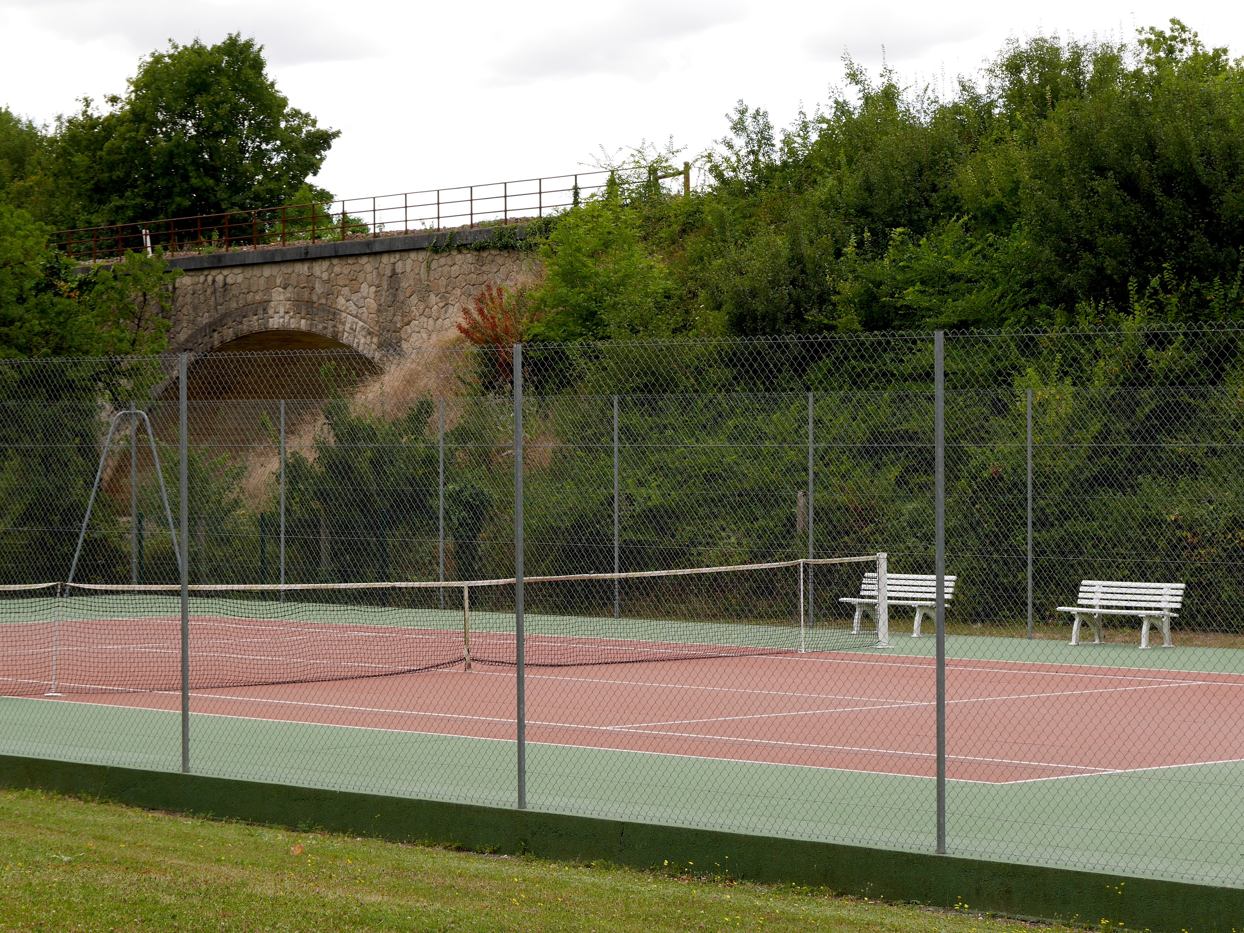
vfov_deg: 14.5
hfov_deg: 19.3
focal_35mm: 102
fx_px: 3666
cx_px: 622
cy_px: 466
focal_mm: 51
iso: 200
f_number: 6.3
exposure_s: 1/320
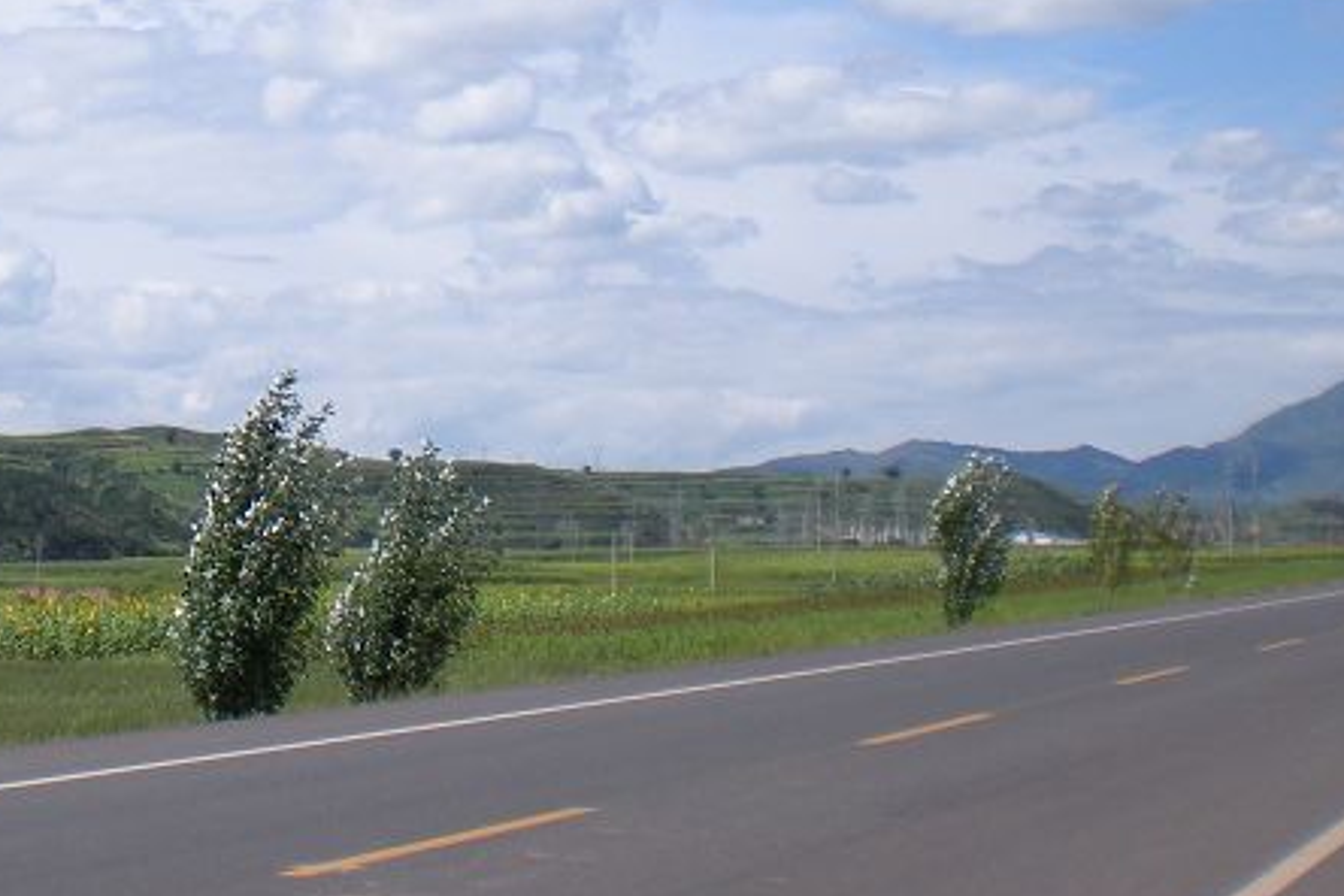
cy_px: 124
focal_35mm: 89
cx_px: 112
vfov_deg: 15.2
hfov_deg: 22.3
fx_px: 3322
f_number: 4.6
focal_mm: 6.3
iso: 64
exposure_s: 1/672
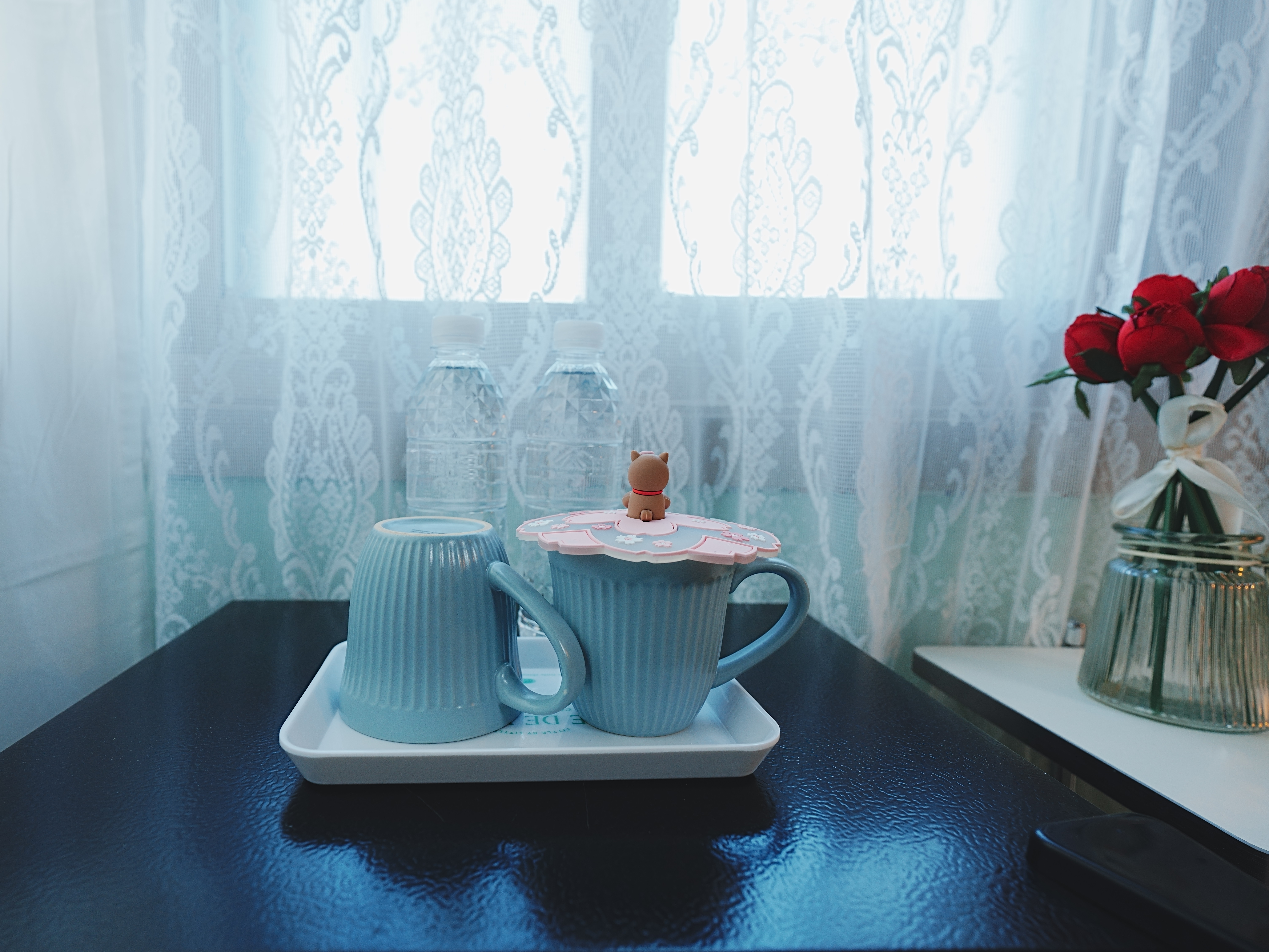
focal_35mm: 19
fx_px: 697
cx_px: 533
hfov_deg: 84.0
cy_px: 484
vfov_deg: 68.7
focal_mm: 17
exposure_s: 1/50
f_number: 4
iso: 100
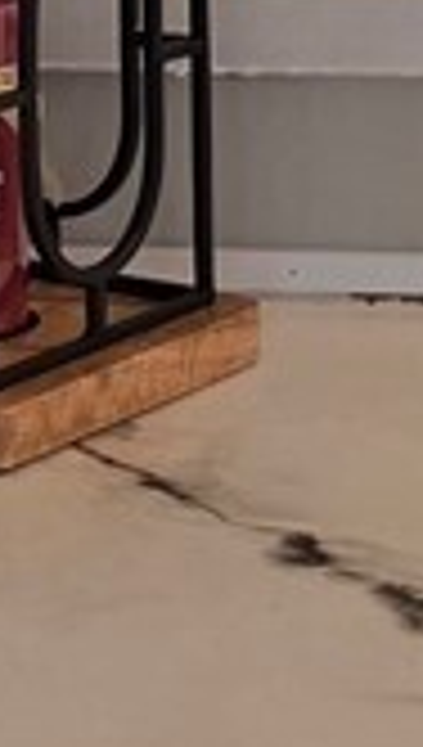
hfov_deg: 5.1
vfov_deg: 8.9
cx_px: -32
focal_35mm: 241
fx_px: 4781
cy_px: -90
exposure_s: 1/120
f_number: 1.7
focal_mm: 6.3
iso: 320
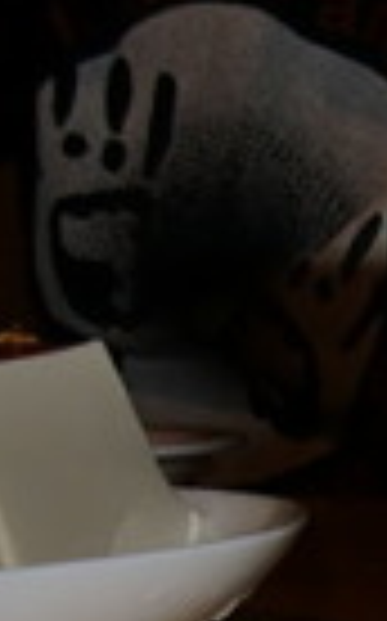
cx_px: 794
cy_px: 742
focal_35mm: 83
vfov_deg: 22.9
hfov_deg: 13.3
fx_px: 1404
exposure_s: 1/15
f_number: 3.2
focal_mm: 4.3
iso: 64
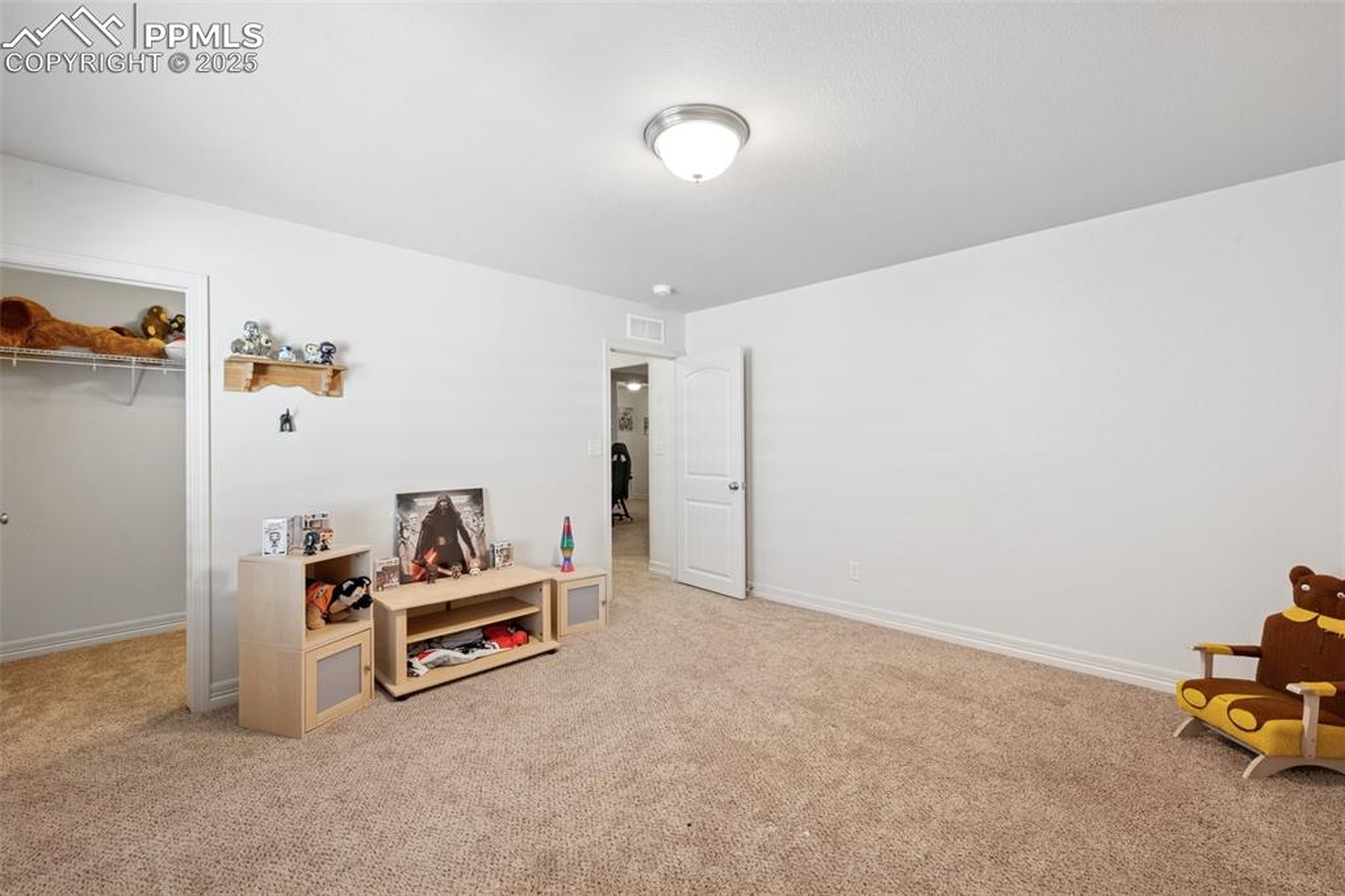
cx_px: 672
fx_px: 560
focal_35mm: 15
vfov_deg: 77.3
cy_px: 448
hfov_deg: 100.4
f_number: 11
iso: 100
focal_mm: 15
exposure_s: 1.6
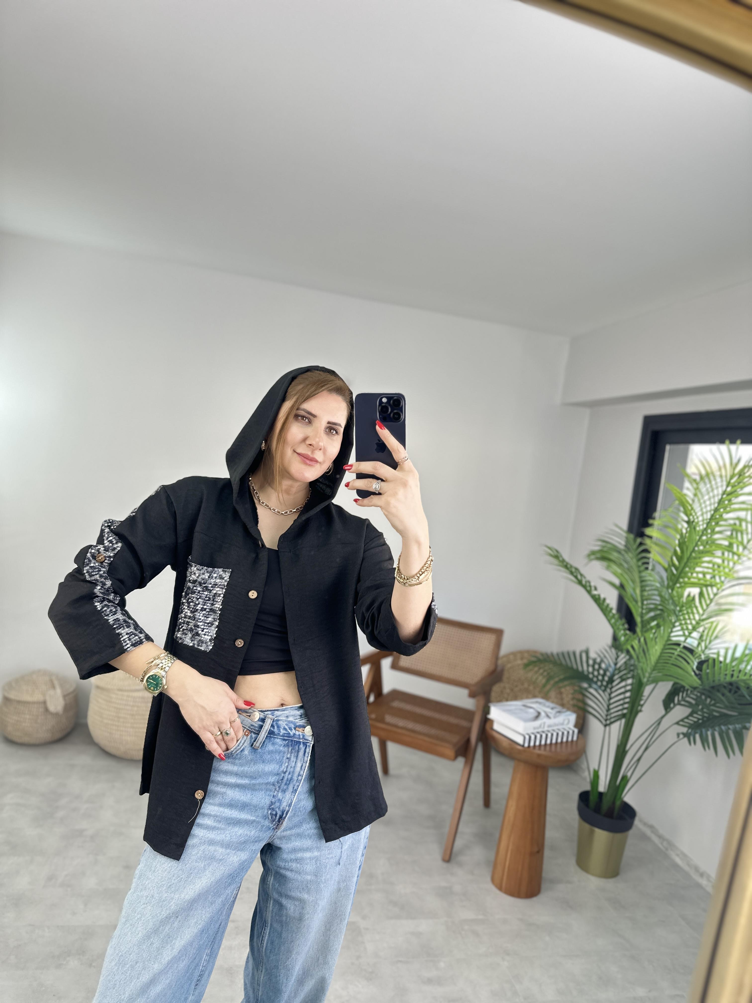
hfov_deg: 56.8
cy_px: 502
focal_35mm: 24
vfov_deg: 71.6
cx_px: 376
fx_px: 695
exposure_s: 1/140
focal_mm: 6.86
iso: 64
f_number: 1.78
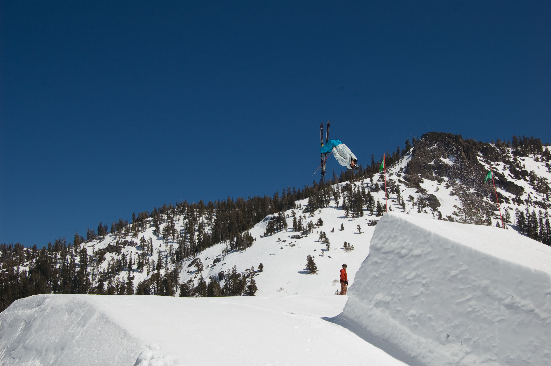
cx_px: 276
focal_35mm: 45
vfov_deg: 29.8
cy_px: 183
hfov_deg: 43.6
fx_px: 688
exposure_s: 1/500
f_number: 11
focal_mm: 30
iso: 200
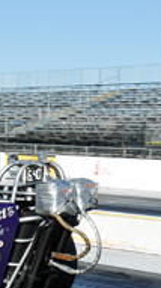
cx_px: -68
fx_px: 815
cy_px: 199
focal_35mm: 107
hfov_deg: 10.9
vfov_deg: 19.9
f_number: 10
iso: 400
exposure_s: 1/800
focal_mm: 26
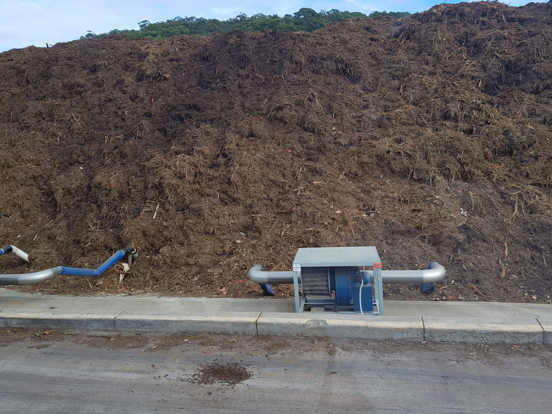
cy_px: 207
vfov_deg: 53.1
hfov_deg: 67.3
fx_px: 415
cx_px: 276
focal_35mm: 26
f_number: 1.7
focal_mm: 4.2
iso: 40
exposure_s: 1/363
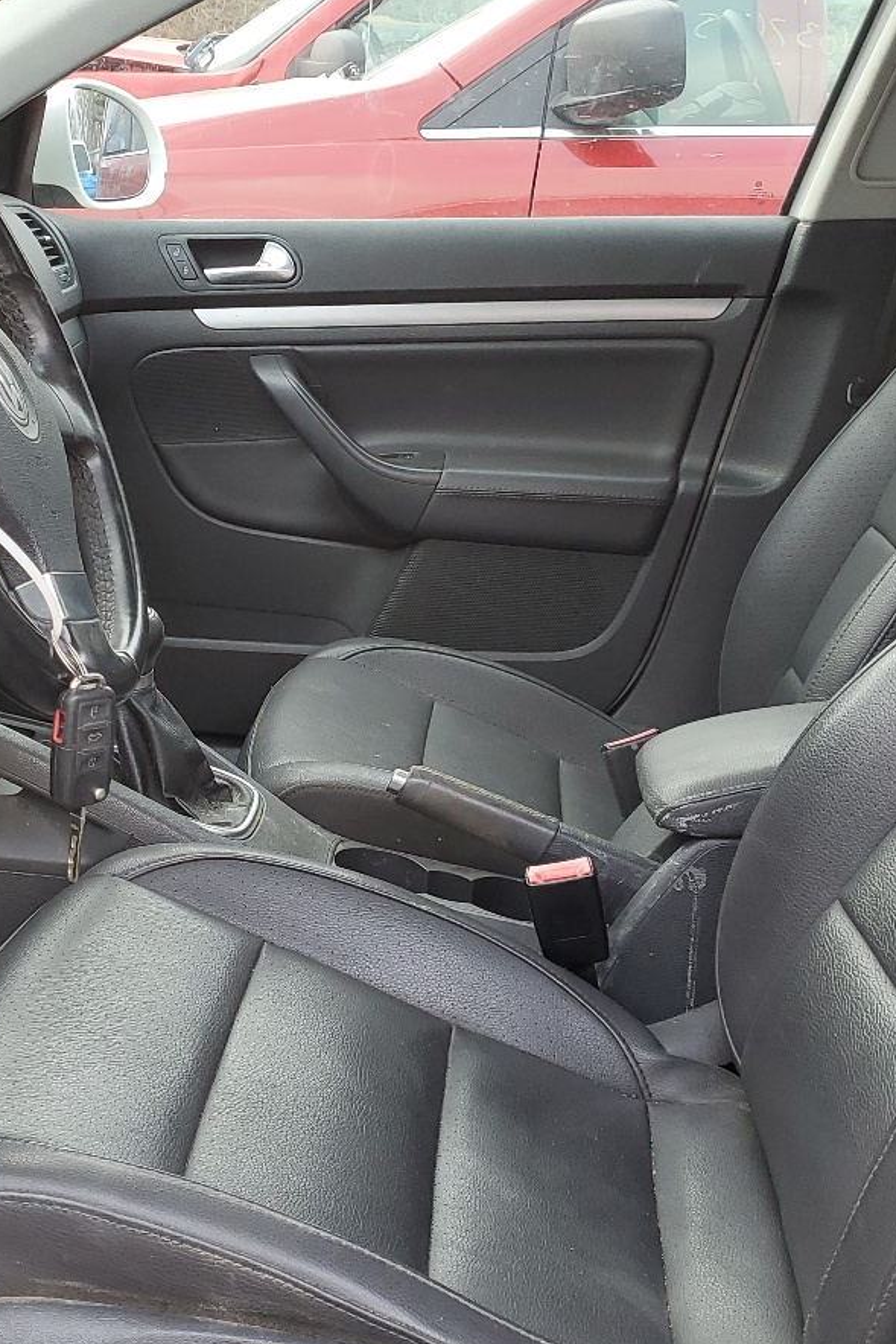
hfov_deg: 27.3
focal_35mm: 49
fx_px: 1828
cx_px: 272
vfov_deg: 40.3
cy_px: 714
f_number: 1.5
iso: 53
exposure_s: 1/120
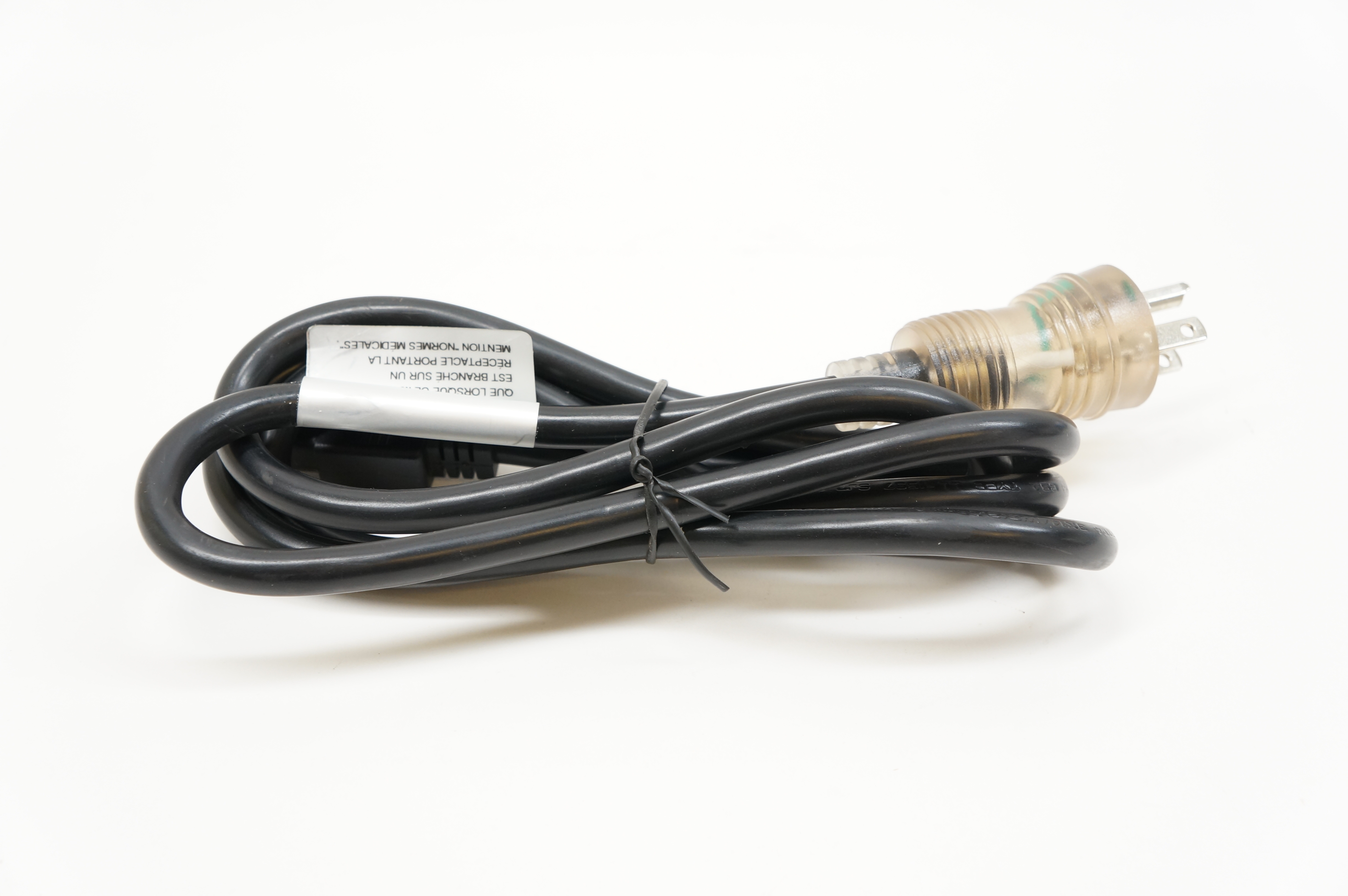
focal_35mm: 50
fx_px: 1851
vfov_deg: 27.2
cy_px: 448
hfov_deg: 40.0
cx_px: 674
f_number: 5.6
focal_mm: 33
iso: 400
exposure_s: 1/40
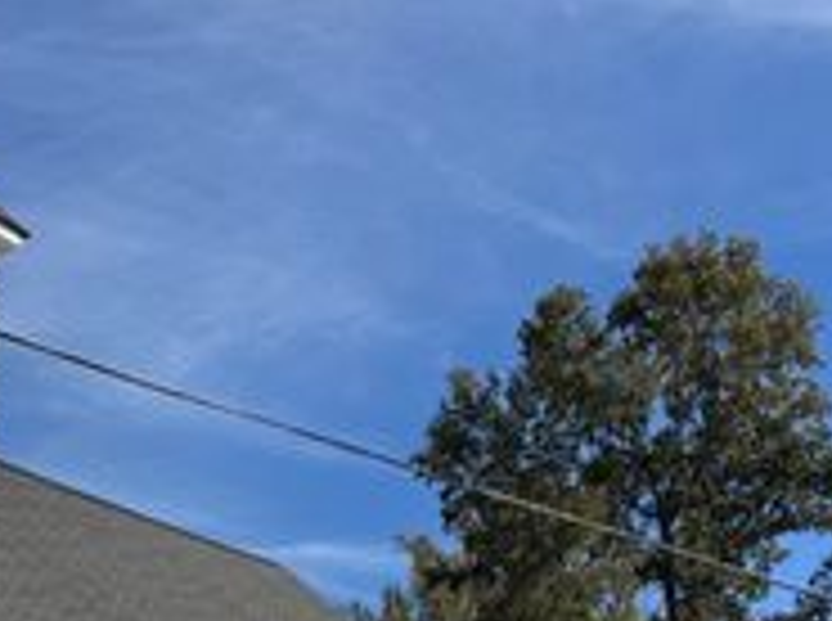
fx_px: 1559
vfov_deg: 20.9
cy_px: 763
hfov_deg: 27.9
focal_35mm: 65
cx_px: -18
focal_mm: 6.76
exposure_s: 1/9009
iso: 80
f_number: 1.78
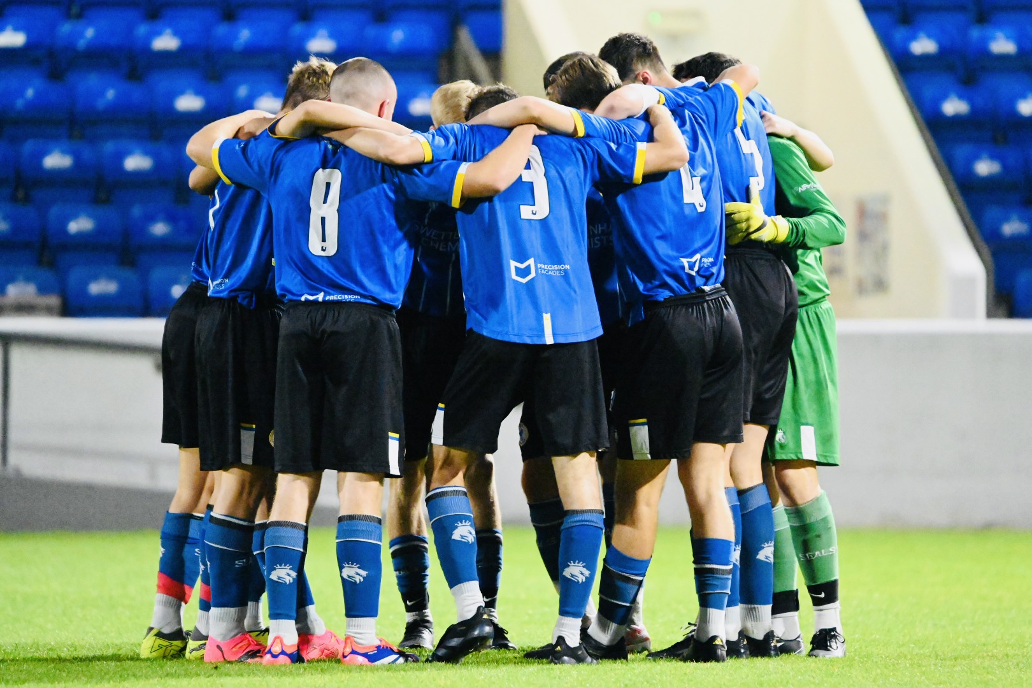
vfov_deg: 3.1
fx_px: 12899
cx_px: 516
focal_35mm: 450
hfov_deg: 4.6
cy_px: 344
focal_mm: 450
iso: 25600
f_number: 6
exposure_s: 1/320
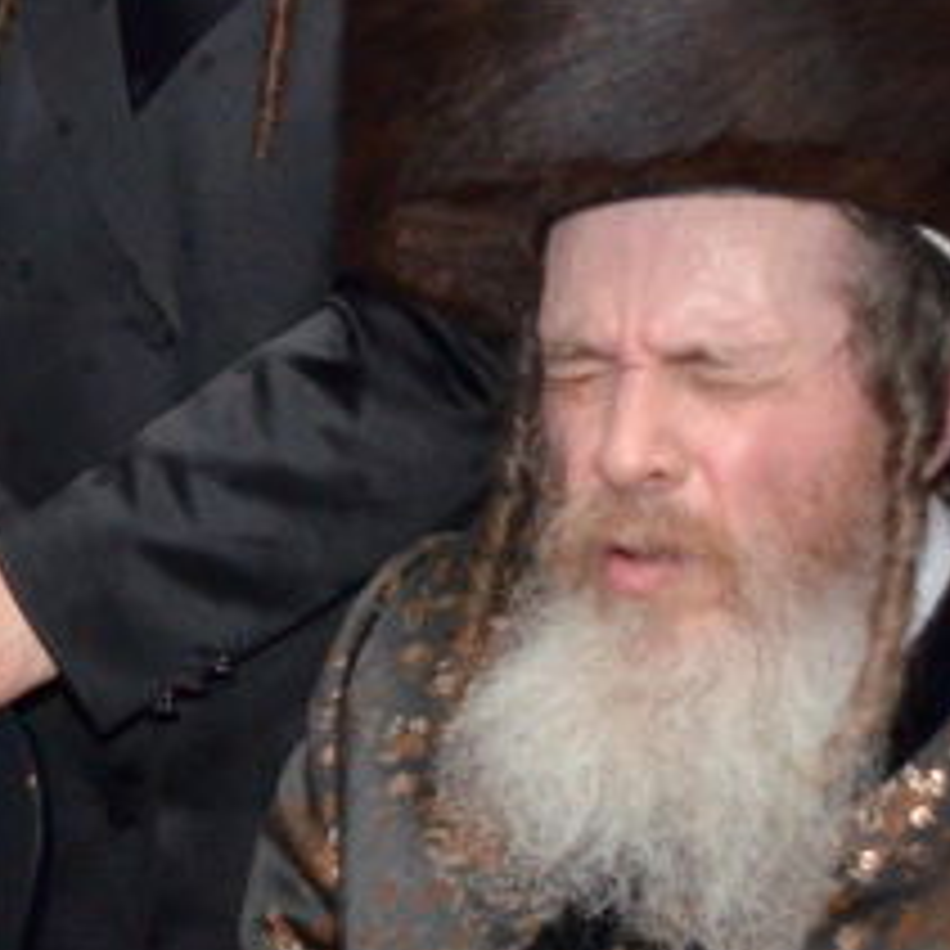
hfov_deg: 8.0
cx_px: -180
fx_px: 6708
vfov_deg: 8.1
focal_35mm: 216
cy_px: 459
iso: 1250
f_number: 4.5
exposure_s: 1/200
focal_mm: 35
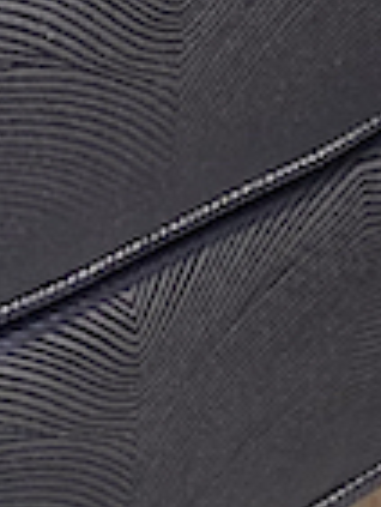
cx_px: -277
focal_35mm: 184
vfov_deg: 10.1
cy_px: -442
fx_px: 2696
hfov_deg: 7.8
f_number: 1.8
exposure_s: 1/100
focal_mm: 4.25
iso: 125
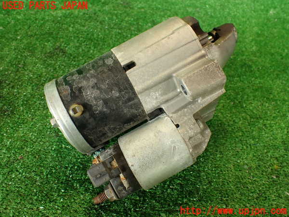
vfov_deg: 44.2
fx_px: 267
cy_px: 108
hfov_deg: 56.8
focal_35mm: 32
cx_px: 144
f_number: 2.4
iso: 200
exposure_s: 1/40
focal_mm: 5.79
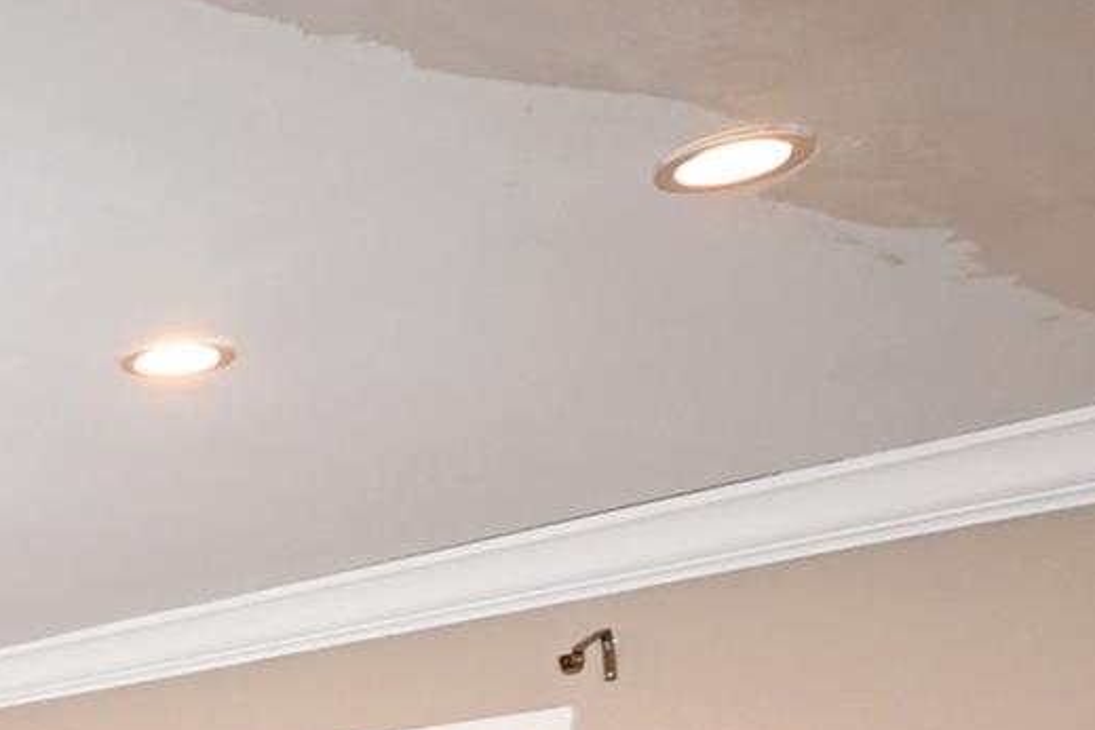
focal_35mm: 71
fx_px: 2159
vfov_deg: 16.2
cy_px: 1320
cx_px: -578
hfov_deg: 22.8
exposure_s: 1/60
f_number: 4.5
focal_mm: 12
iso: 640
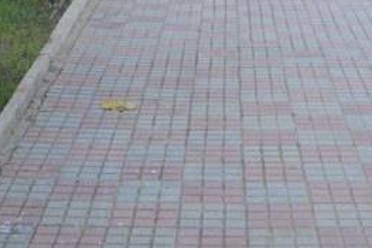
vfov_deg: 11.0
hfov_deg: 17.4
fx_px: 1208
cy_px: -184
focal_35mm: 117
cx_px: 276
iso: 450
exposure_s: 1/60
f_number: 5.6
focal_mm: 20
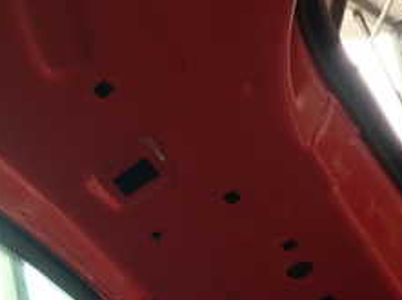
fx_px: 788
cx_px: -73
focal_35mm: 68
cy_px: 395
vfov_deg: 19.8
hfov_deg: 25.8
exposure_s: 1/60
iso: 125
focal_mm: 4.5
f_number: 2
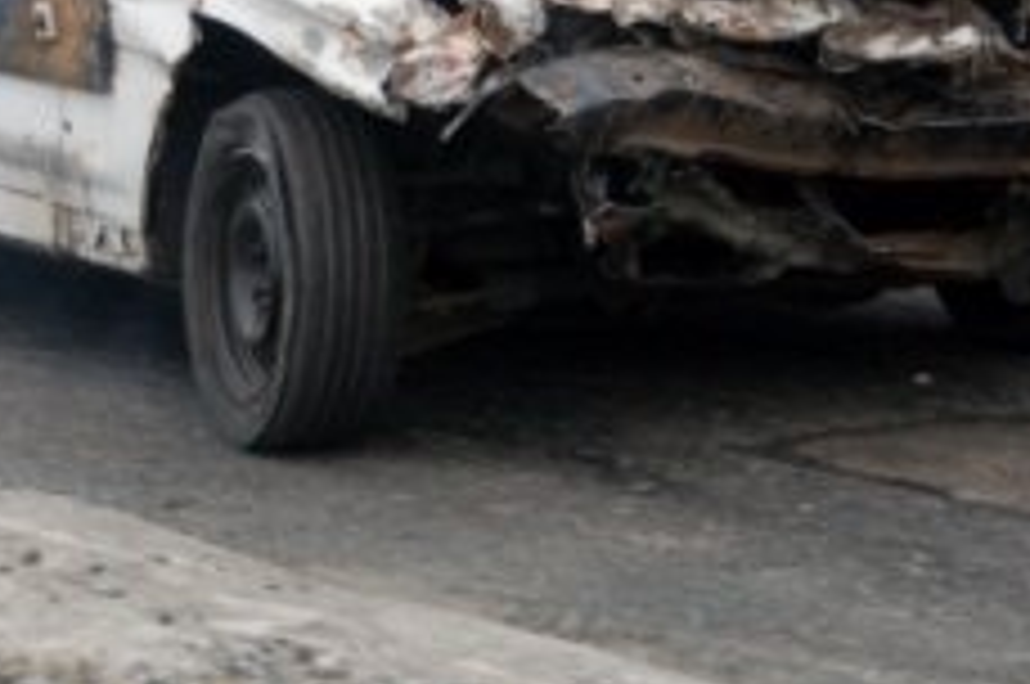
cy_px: -238
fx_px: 7783
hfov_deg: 7.6
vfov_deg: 5.0
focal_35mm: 272
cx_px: 432
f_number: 5.3
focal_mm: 65
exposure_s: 1/500
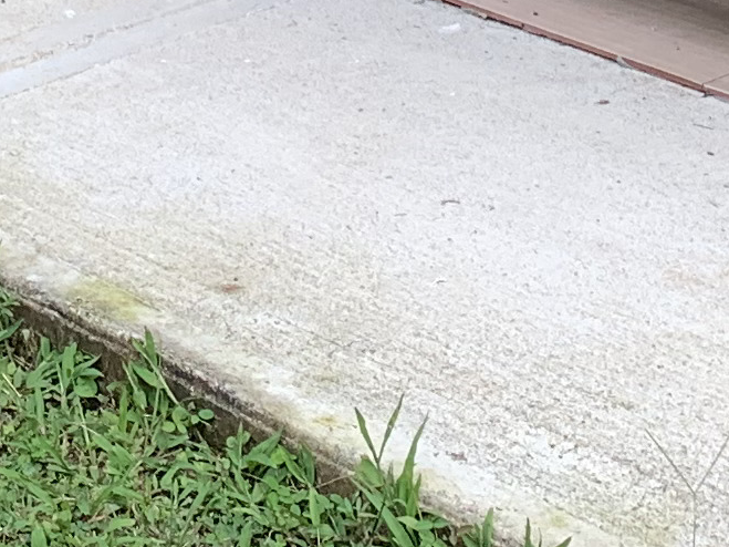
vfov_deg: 8.1
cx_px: -117
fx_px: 3348
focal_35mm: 159
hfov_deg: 12.2
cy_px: -1026
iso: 25
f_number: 1.8
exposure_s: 1/304
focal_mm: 4.25
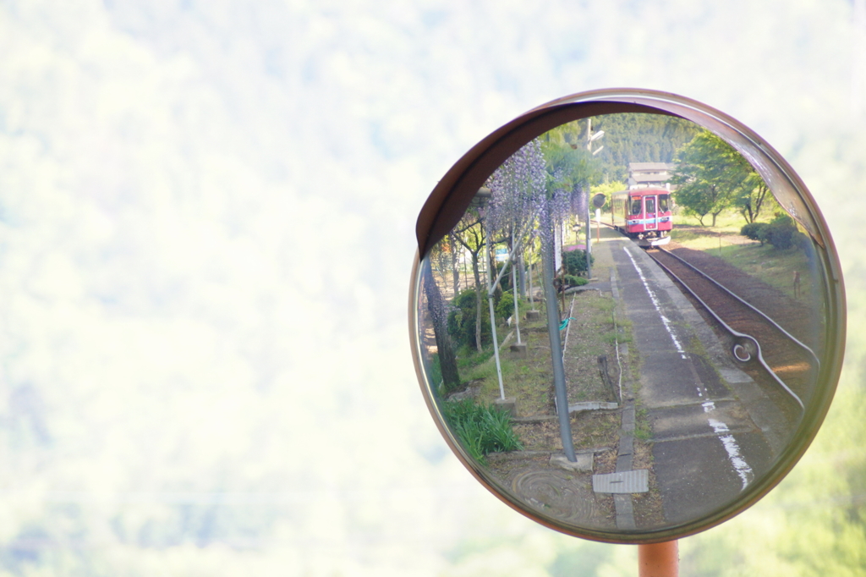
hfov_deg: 6.5
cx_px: 433
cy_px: 288
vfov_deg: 4.4
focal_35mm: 315
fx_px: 7575
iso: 800
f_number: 6.3
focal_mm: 210
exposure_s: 1/200
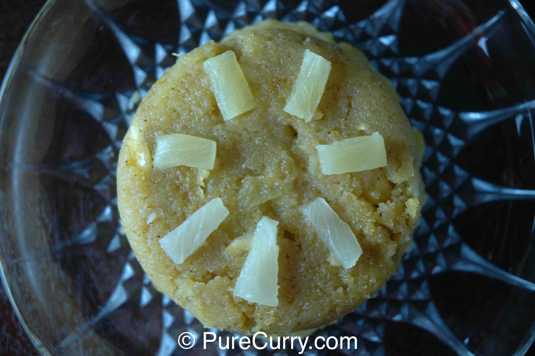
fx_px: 1559
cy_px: 178
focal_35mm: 105
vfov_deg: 13.0
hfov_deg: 19.5
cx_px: 268
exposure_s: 1/13
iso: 200
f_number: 4.5
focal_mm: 70
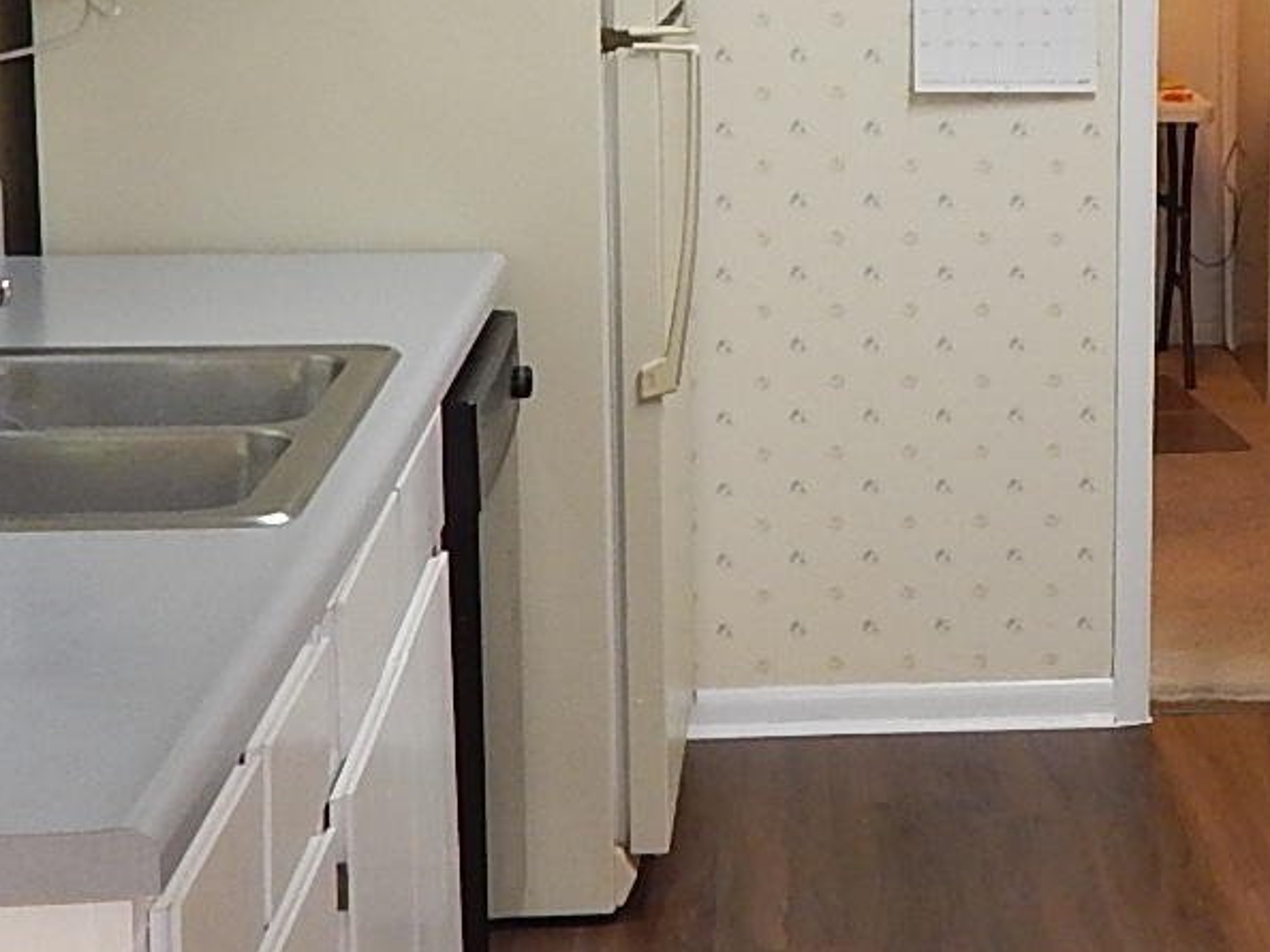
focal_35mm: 88
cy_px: 263
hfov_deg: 21.4
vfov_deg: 16.7
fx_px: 3227
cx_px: 1298
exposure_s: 1/30
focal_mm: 4
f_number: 3
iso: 180
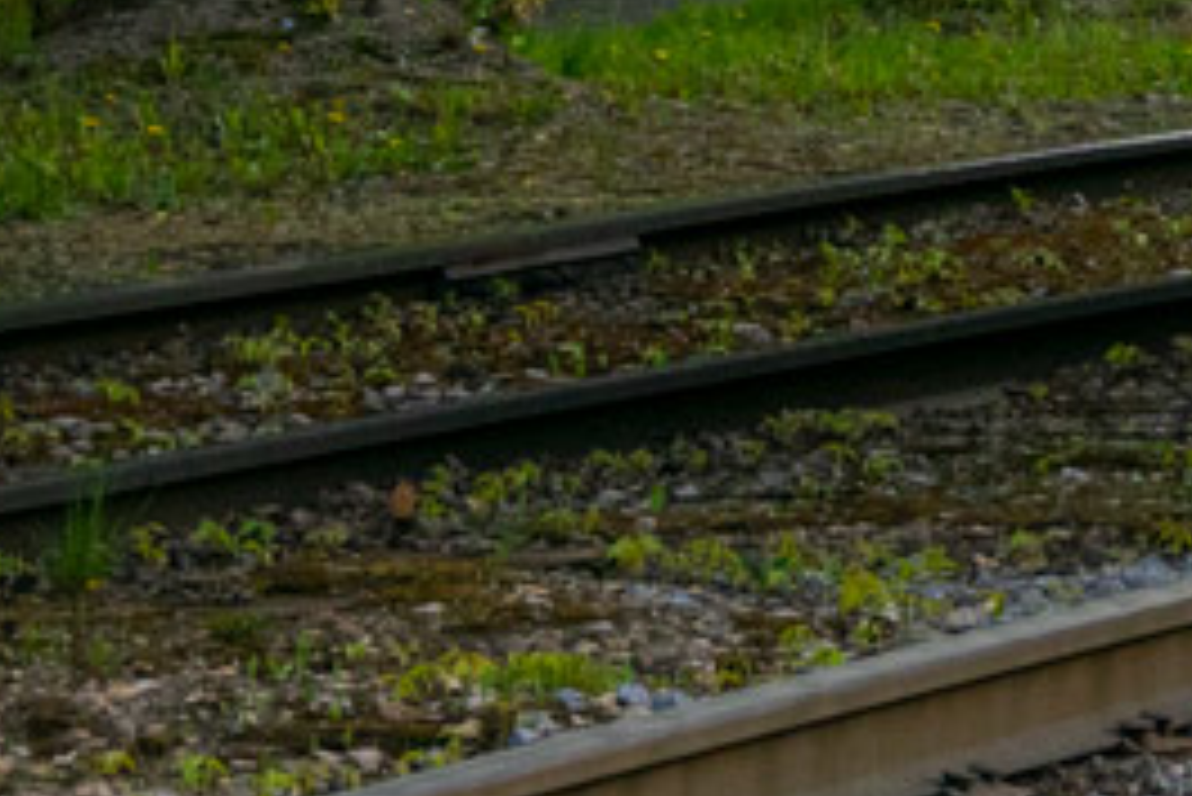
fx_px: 12215
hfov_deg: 5.4
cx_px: 3122
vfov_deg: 3.7
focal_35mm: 369
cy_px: -1261
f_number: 4.8
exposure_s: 1/640
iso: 200
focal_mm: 45
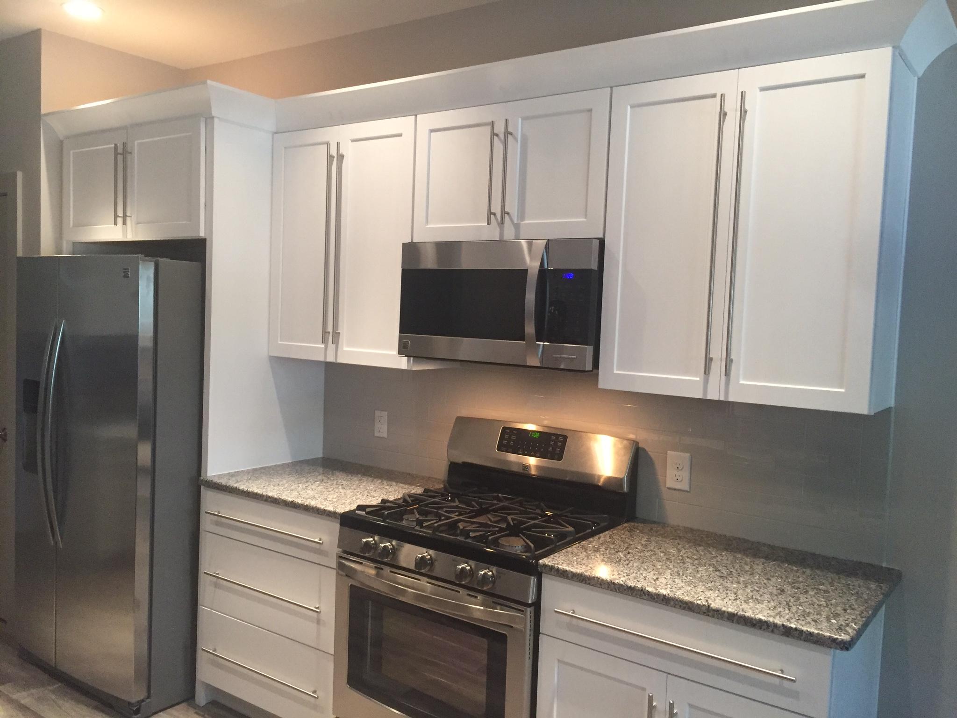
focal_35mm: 29
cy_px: 359
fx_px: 802
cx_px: 478
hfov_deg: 61.7
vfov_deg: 48.2
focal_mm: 4.15
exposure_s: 1/30
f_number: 2.2
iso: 160
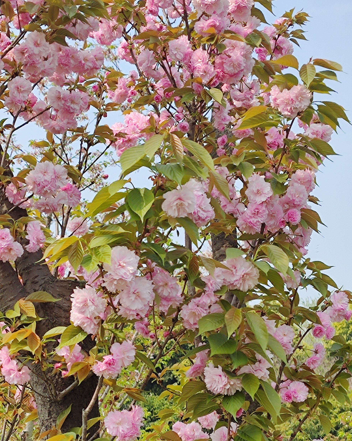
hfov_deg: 53.2
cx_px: 174
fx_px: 352
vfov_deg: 63.9
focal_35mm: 27
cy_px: 242
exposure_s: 1/1000
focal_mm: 4.71
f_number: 1.79
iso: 50
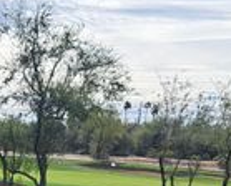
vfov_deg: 17.1
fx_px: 576
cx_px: -23
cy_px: 253
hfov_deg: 21.5
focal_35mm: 84
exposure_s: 1/2513
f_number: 1.8
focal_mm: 5.23
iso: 50
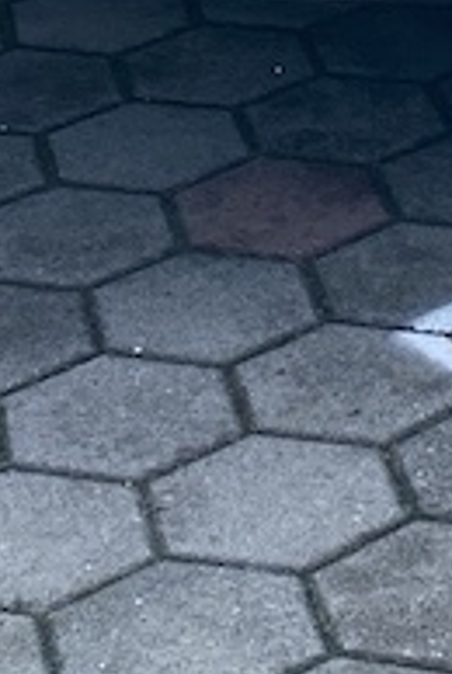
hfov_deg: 7.7
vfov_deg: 10.8
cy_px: -570
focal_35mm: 178
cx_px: 483
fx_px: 3340
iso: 32
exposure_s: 1/752
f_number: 1.8
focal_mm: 4.25
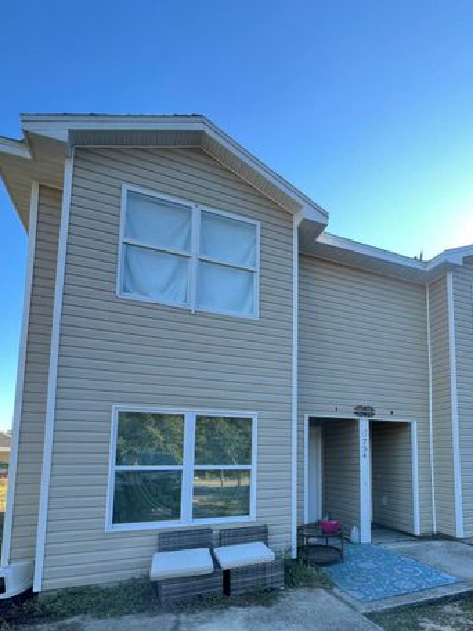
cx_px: 310
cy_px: 419
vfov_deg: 81.9
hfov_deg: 67.1
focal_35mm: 19
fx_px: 346
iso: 32
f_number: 1.8
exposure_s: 1/121
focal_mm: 1.57
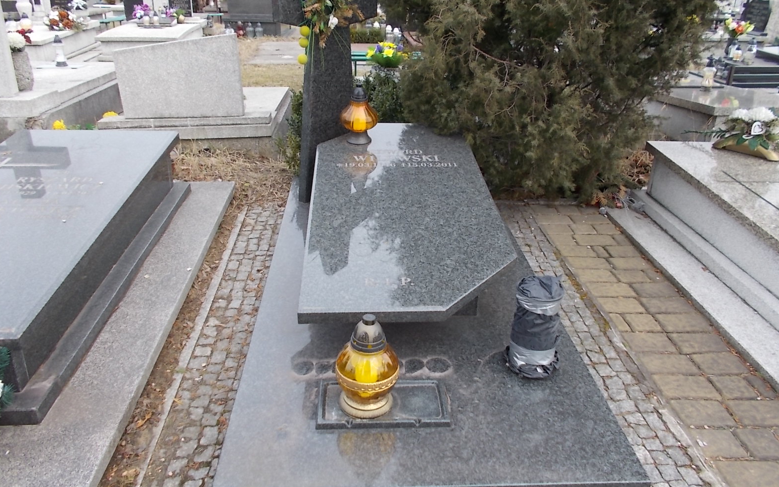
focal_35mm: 28
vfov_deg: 44.4
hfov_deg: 66.5
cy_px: 214
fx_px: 594
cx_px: 389
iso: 80
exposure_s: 1/250
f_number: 3.2
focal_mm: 4.6
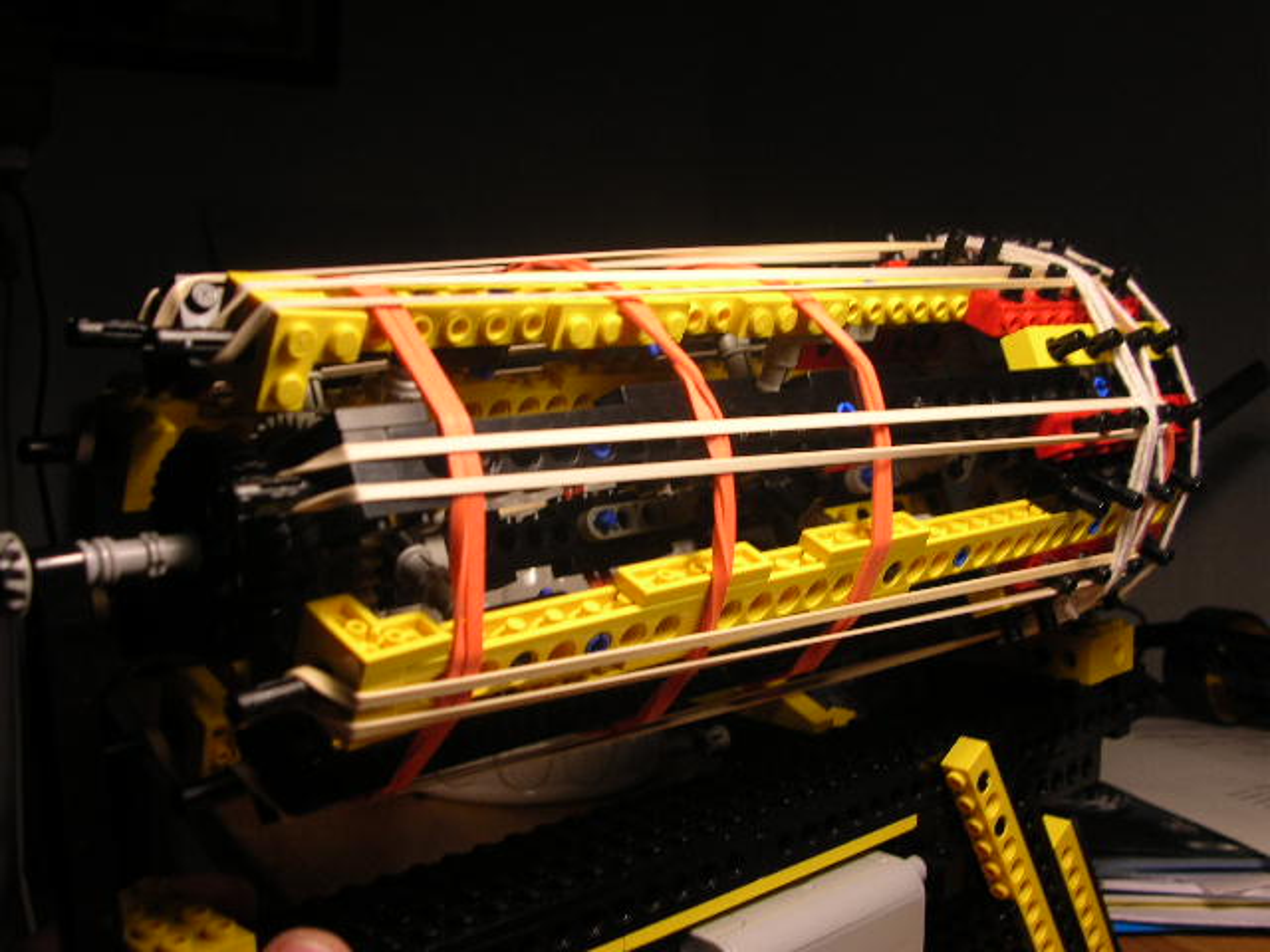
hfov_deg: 44.8
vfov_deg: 34.3
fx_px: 1541
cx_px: 635
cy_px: 476
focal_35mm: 42
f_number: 3
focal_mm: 7.1
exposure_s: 1/20
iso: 50
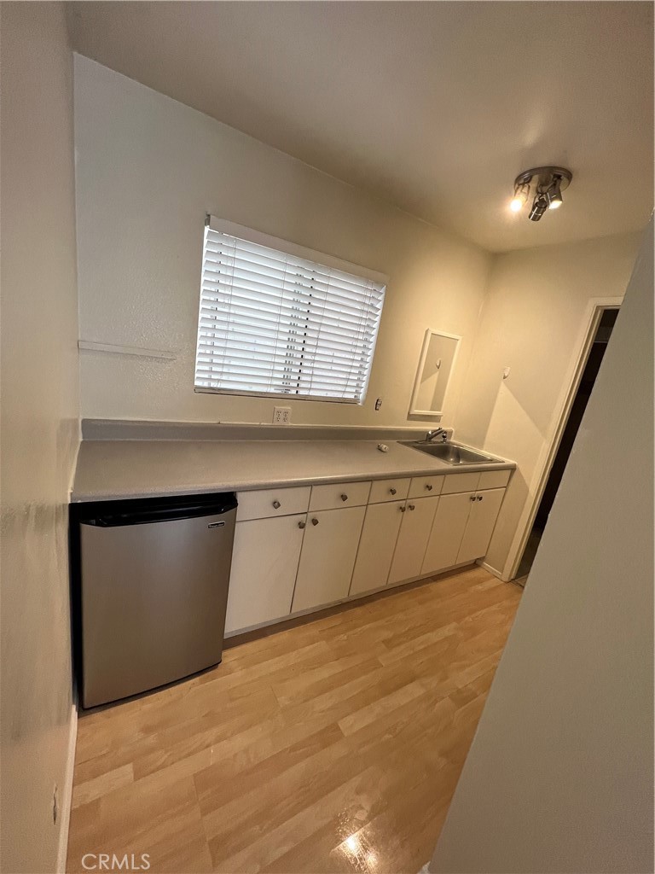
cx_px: 328
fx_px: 328
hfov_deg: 89.9
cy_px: 437
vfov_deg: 106.2
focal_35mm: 13
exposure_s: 1/120
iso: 160
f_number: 1.8
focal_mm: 1.57
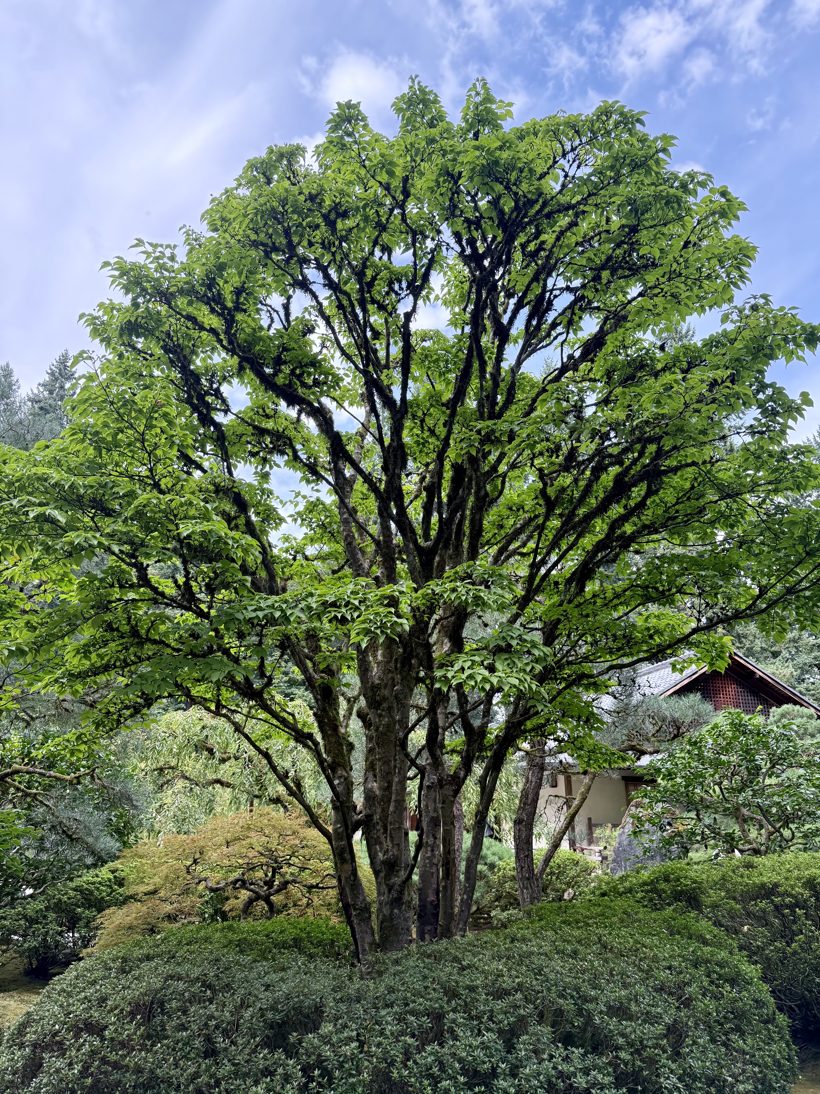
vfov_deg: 71.6
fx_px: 758
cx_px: 410
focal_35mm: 24
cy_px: 547
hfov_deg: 56.8
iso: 100
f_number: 1.78
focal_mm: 6.76
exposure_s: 1/654
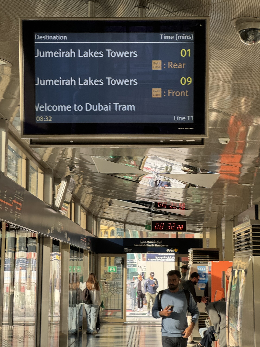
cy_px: 174
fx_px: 771
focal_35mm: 77
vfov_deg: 25.3
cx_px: 130
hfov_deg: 19.1
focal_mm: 9
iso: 125
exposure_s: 1/99
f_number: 2.8
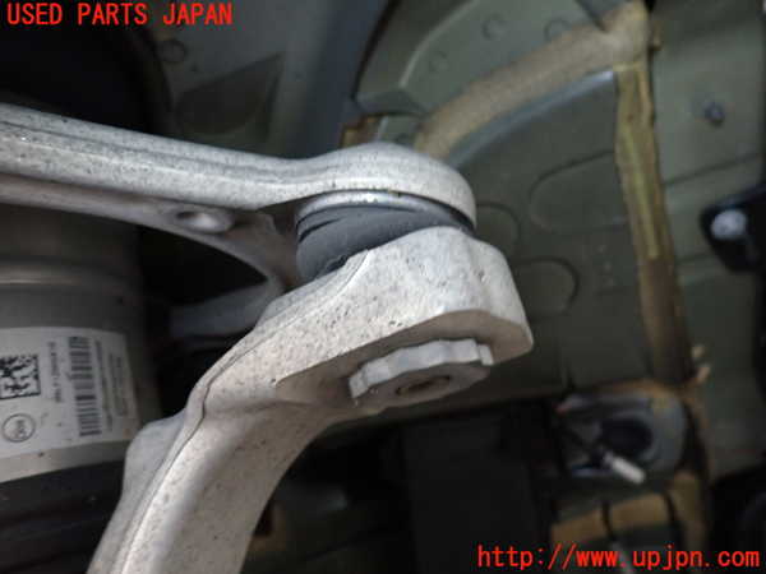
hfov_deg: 69.4
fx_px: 553
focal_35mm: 25
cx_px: 383
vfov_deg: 54.9
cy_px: 287
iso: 320
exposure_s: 1/30
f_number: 2
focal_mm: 4.5
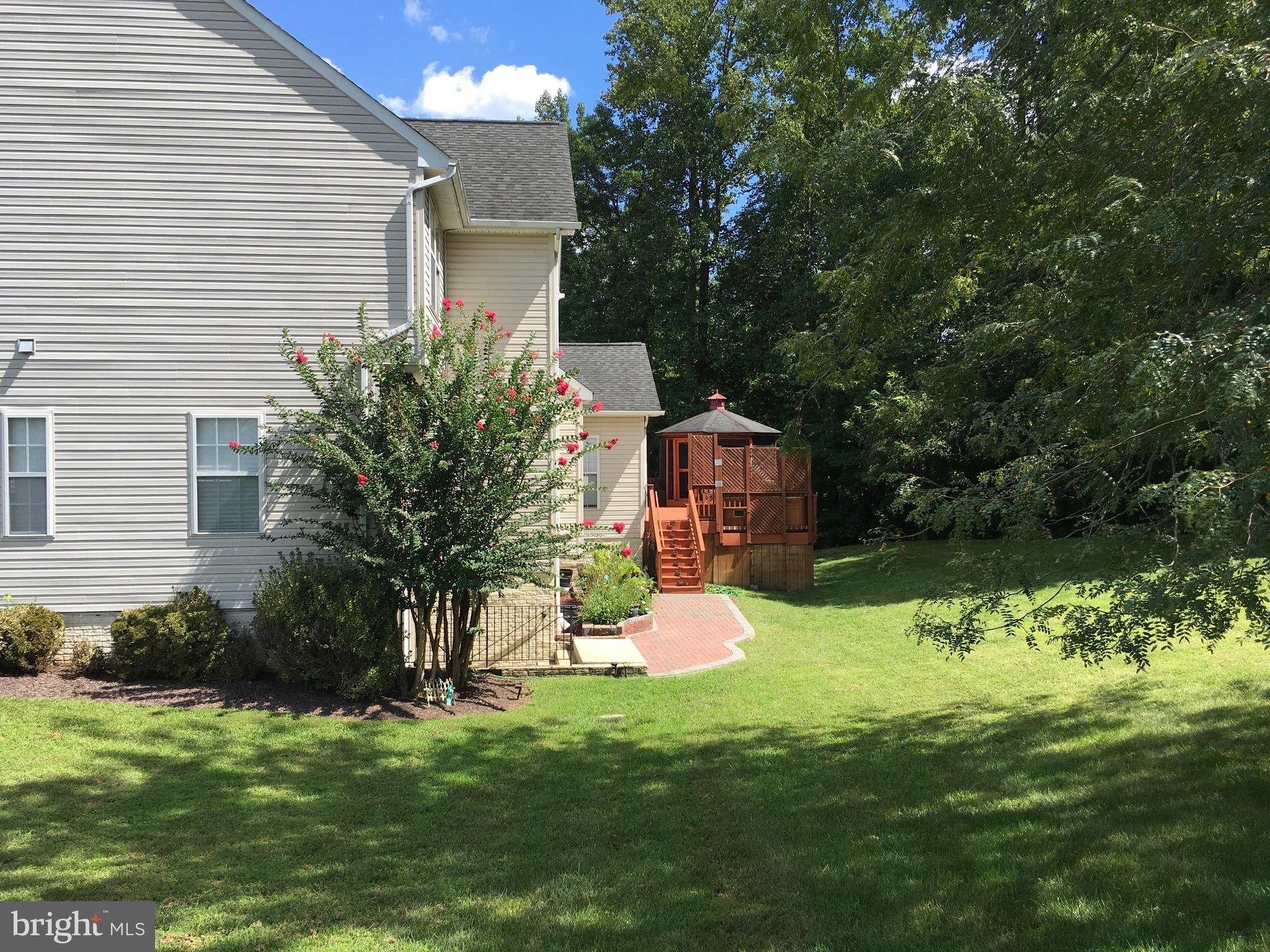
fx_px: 1064
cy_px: 476
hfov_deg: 61.7
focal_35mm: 29
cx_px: 635
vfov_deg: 48.2
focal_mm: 4.15
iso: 25
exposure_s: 1/927
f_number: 2.2
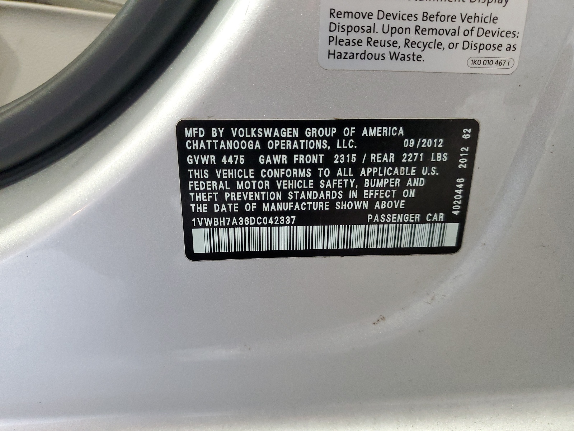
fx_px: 431
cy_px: 216
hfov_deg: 67.3
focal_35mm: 26
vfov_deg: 53.1
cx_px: 287
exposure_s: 1/60.2
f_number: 1.5
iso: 270
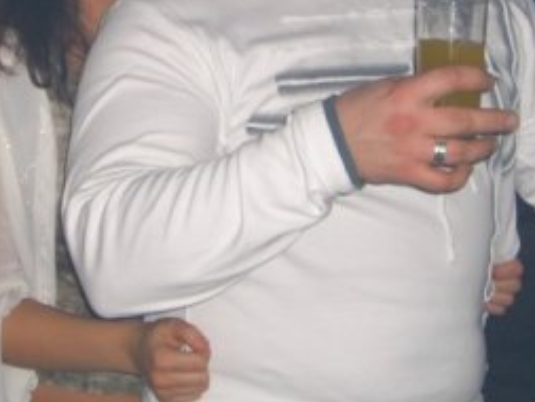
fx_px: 2087
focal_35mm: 135
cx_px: 218
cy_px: 0
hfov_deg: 14.6
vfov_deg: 10.9
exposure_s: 1/60
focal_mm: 11.8
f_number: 3.6
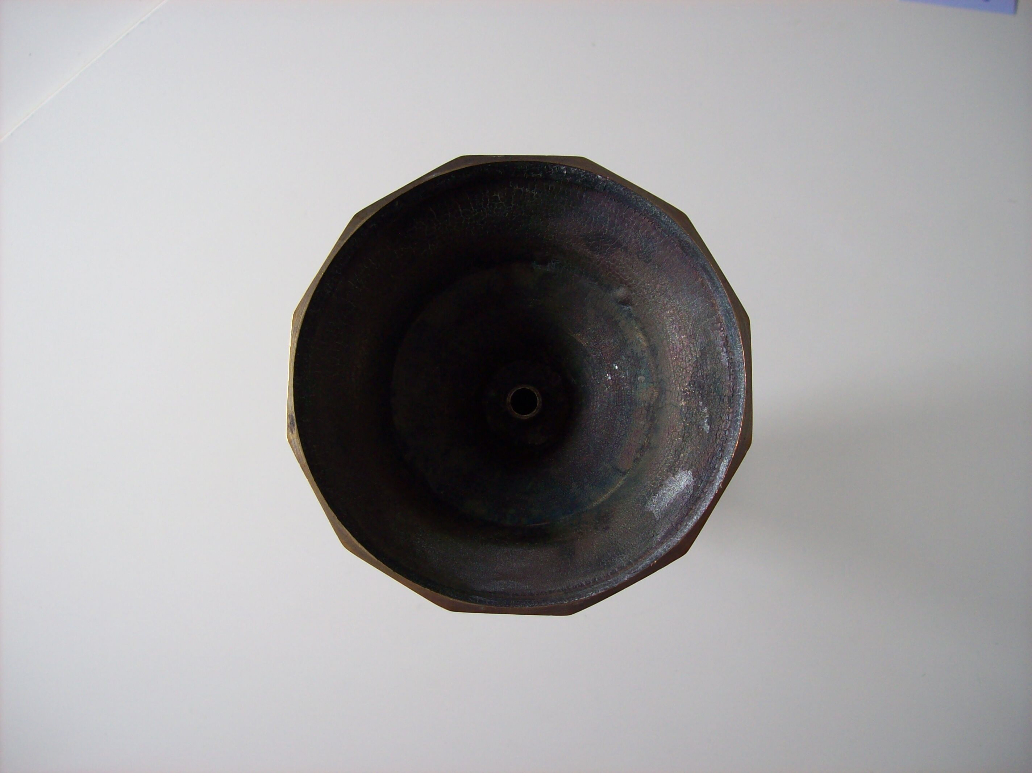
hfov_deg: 51.4
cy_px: 386
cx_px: 516
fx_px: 1073
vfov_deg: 39.6
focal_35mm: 36
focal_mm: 6
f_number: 2.7
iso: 80
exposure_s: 1/66.4
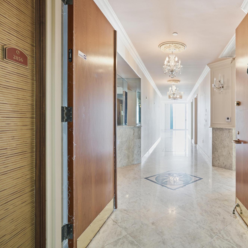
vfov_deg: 72.1
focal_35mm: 21
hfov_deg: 69.2
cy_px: 121
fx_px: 170
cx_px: 173
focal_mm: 16
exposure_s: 1/10
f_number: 9
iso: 200
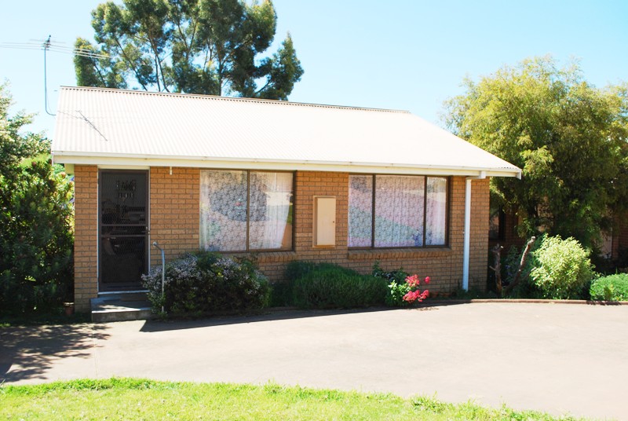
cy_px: 210
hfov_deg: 57.2
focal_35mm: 33
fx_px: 577
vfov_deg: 40.1
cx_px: 314
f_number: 5.6
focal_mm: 22
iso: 100
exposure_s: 1/200
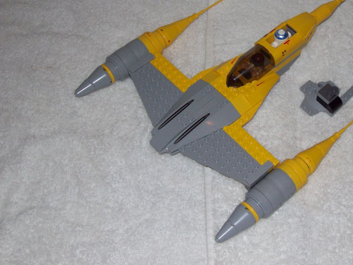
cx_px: 236
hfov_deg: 29.2
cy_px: 80
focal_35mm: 66
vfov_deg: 22.1
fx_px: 673
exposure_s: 1/73.6
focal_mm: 7.6
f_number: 3
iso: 80
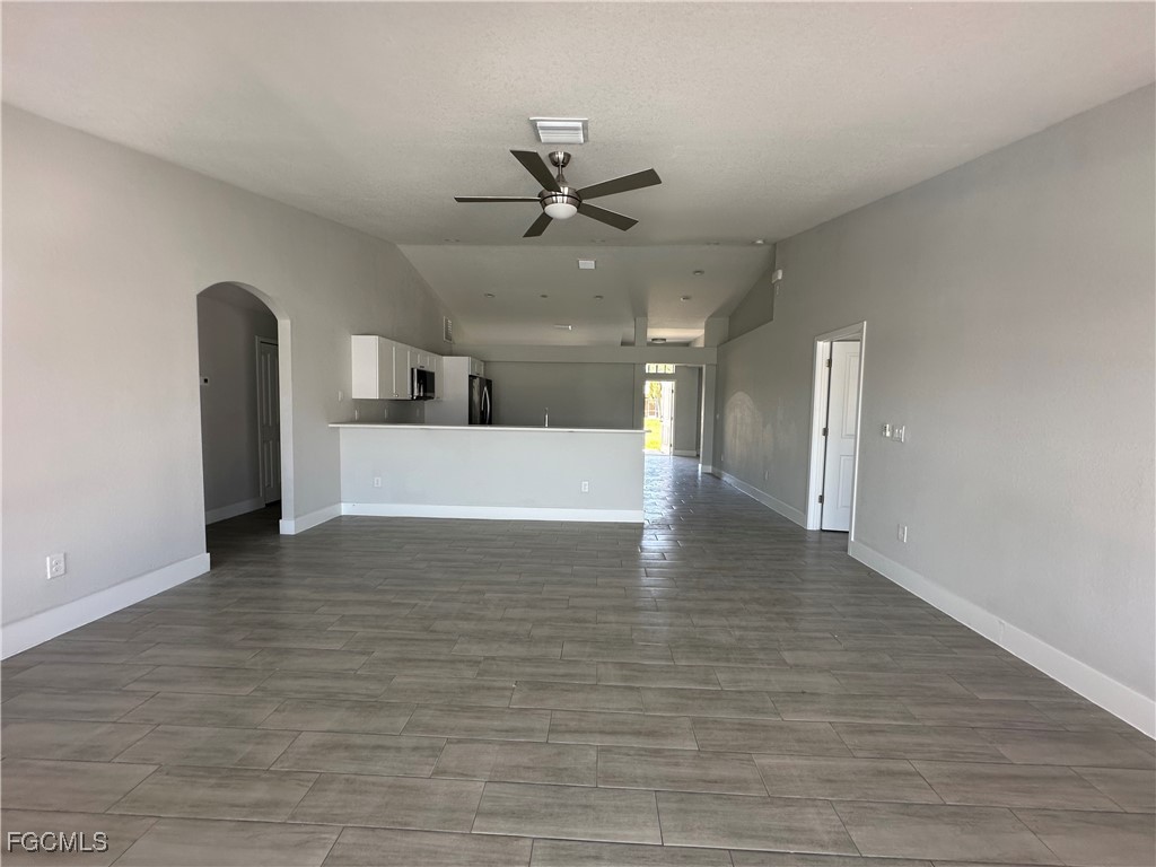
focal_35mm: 14
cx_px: 578
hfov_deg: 102.1
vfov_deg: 85.7
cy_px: 434
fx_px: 468
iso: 64
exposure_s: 1/99
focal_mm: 2.22
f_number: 2.2
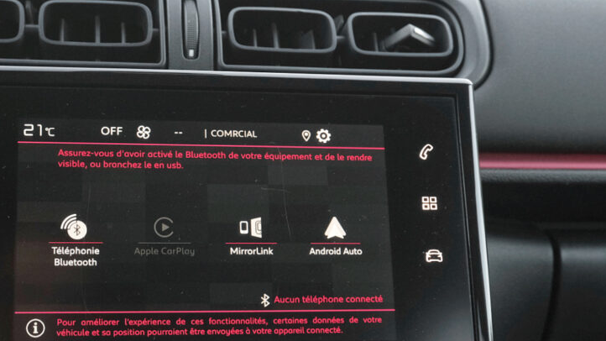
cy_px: 273
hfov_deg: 39.4
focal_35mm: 52
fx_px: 836
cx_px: 201
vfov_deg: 22.7
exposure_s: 1/80
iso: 2000
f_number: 7.1
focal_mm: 23.5
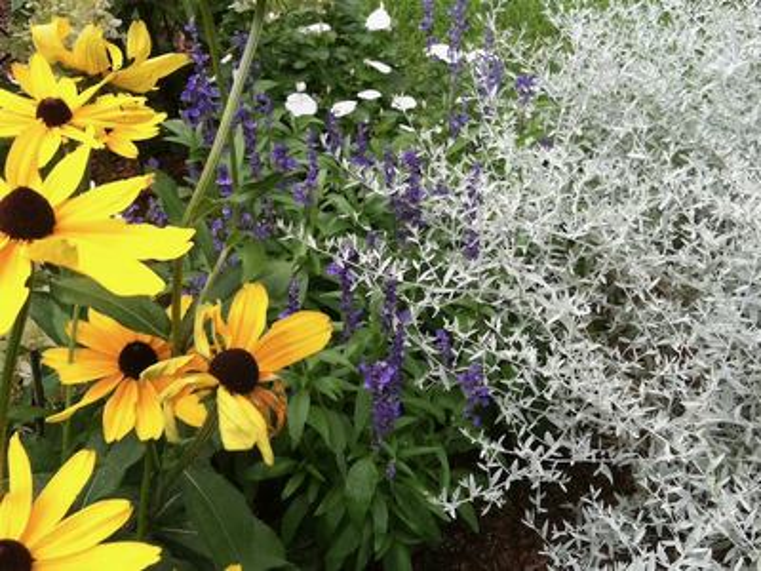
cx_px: 380
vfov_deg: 40.7
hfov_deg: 52.6
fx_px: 769
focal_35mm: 35
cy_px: 286
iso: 80
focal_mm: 3.85
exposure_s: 1/199
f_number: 2.8
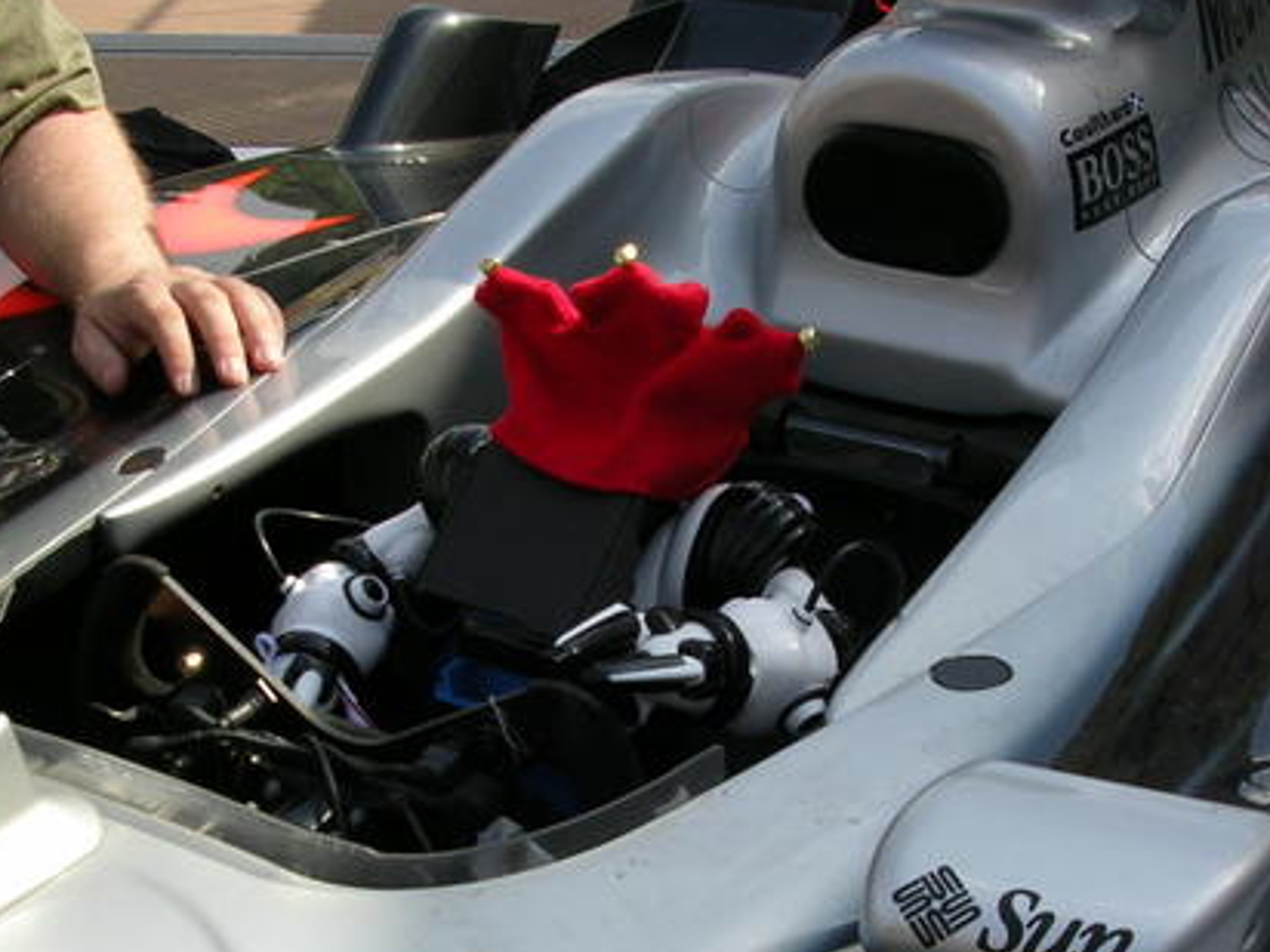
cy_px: 727
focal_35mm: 59
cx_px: 650
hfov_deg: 32.7
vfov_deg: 24.5
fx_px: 2165
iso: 50
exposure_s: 1/266
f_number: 5.6
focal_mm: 5.8
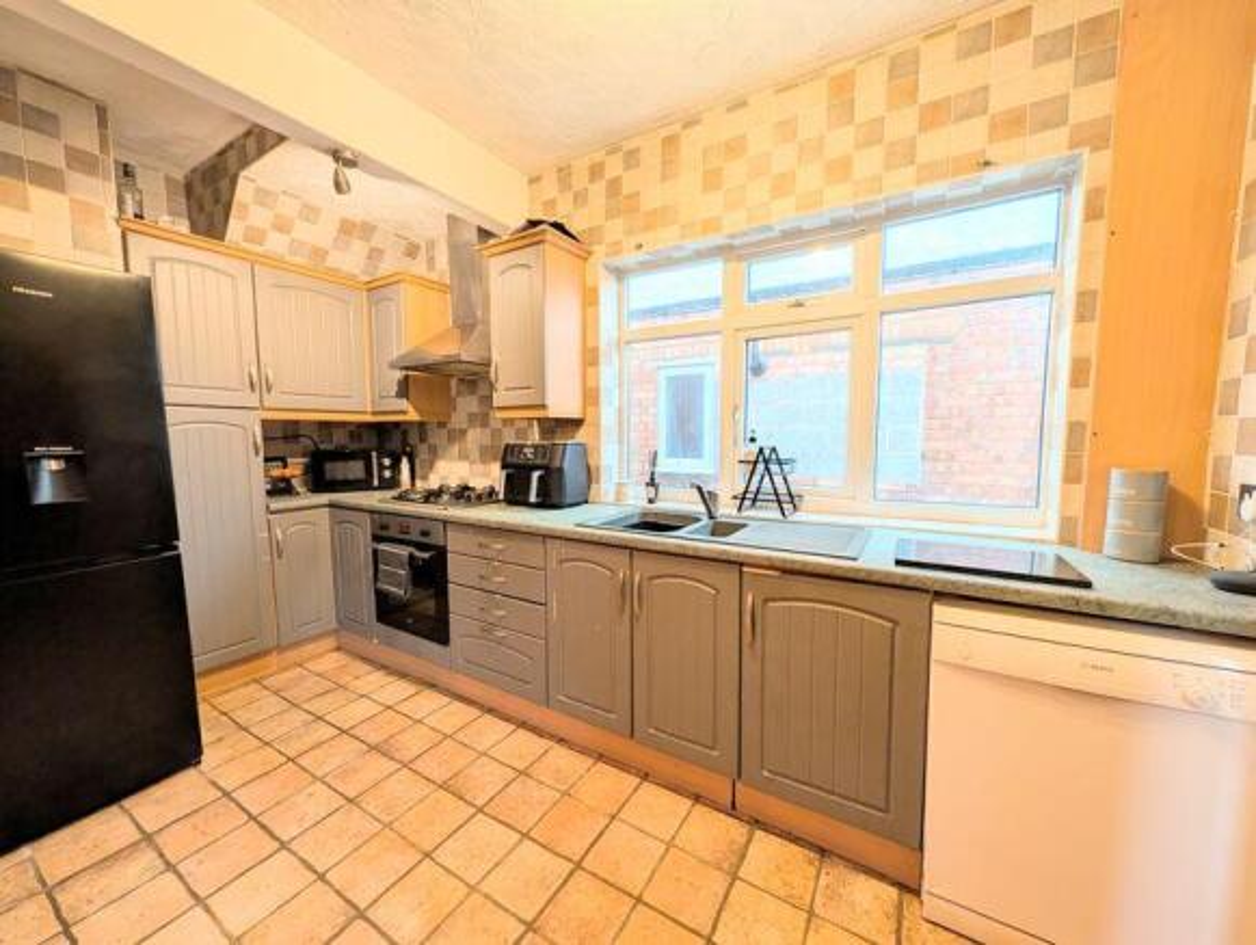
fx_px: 436
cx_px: 628
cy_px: 472
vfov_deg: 94.6
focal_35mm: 12
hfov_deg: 110.5
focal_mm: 2.02
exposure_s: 1/33.3
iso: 91
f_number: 1.7
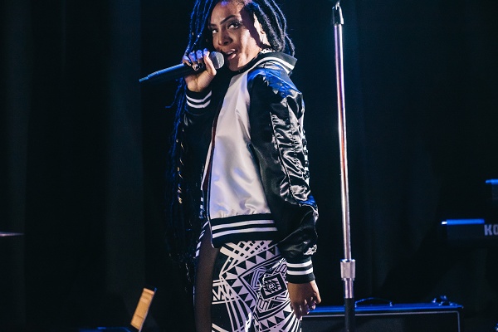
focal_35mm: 70
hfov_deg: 28.8
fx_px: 968
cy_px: 166
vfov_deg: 19.5
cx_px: 249
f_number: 4
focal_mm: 70
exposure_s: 1/30
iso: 3200
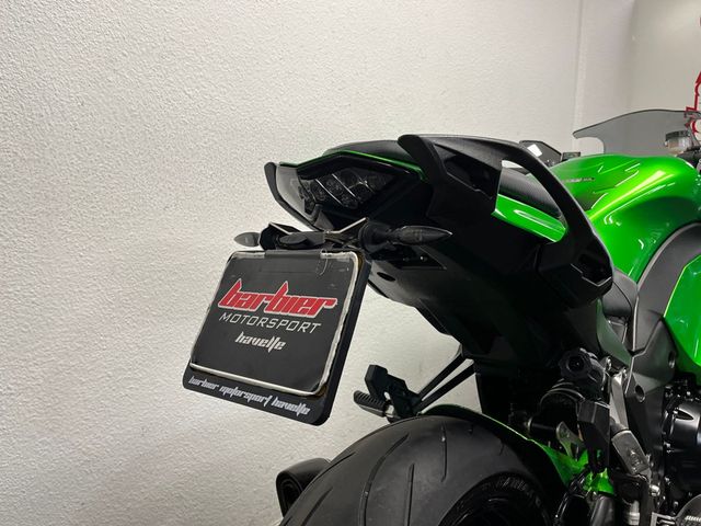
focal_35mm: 26
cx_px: 350
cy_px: 263
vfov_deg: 53.1
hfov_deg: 67.3
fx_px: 527
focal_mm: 5.1
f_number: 1.6
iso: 125
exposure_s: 1/100
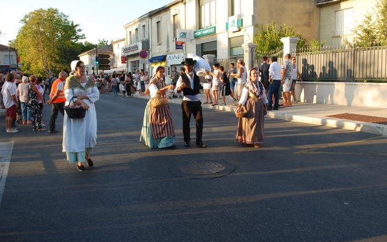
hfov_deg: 56.7
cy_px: 115
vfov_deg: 37.2
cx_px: 194
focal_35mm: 34
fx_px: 359
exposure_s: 1/125
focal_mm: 22
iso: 160
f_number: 5.6
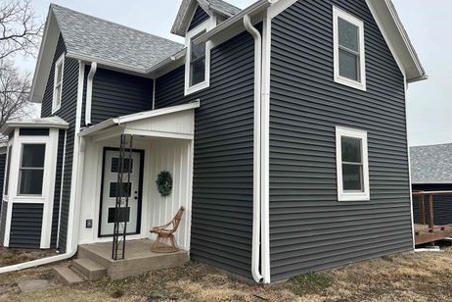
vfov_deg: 47.9
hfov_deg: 67.4
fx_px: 339
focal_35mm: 27
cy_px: 144
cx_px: 232
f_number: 1.78
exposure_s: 1/2110
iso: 80
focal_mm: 6.86
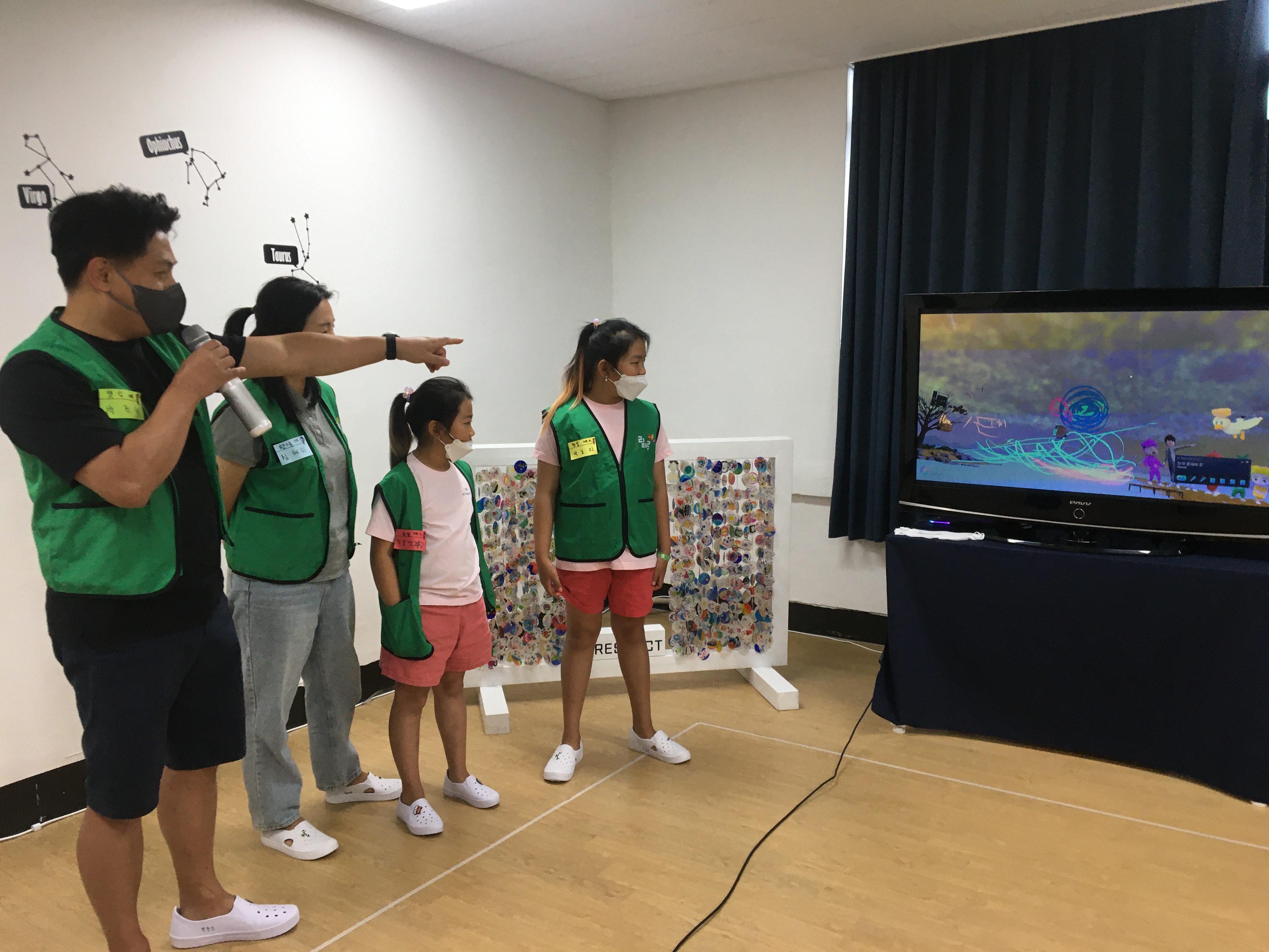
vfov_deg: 48.2
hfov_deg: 61.7
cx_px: 634
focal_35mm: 29
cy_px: 476
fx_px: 1063
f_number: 2.2
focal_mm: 4.15
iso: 32
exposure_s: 1/30
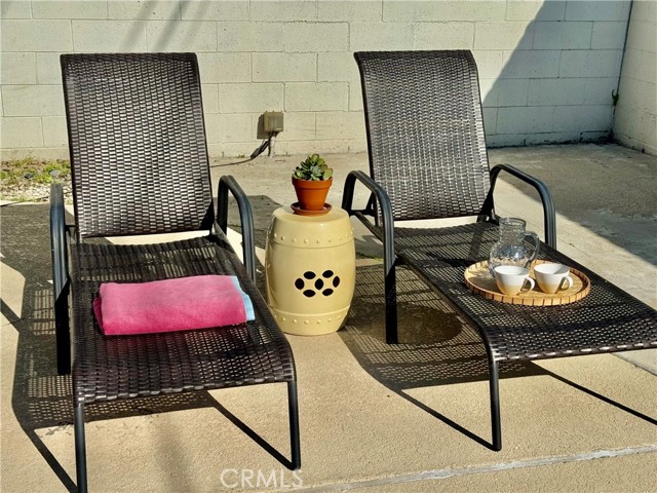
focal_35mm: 48
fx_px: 911
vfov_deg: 30.3
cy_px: 246
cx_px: 328
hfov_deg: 39.7
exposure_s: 1/9009
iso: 64
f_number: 1.78
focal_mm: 6.76
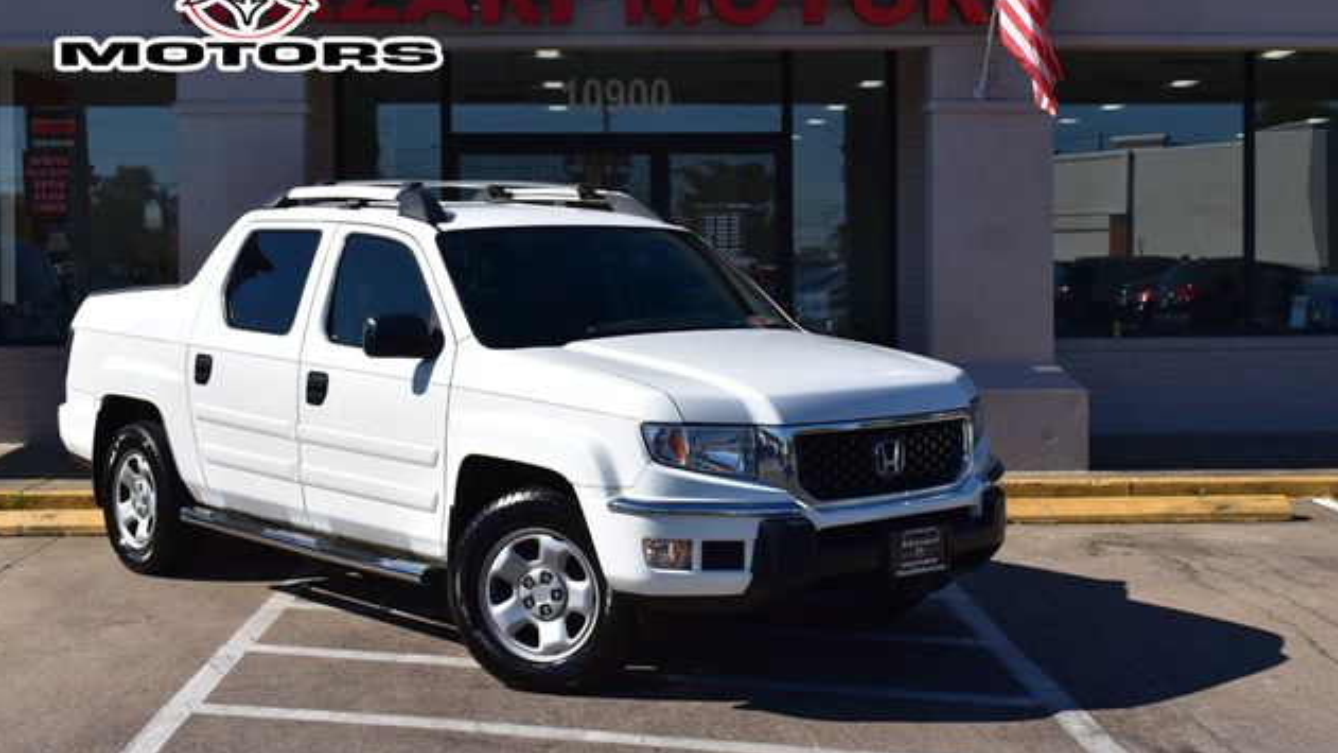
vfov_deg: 23.5
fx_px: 1809
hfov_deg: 40.6
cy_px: 312
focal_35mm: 51
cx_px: 668
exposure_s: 1/500
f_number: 11
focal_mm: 32
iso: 220
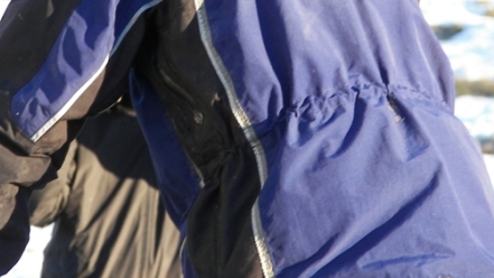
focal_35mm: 390
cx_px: 190
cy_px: -17
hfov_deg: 5.5
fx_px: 5108
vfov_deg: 3.1
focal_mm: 37.2
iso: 50
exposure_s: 1/80
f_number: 3.6
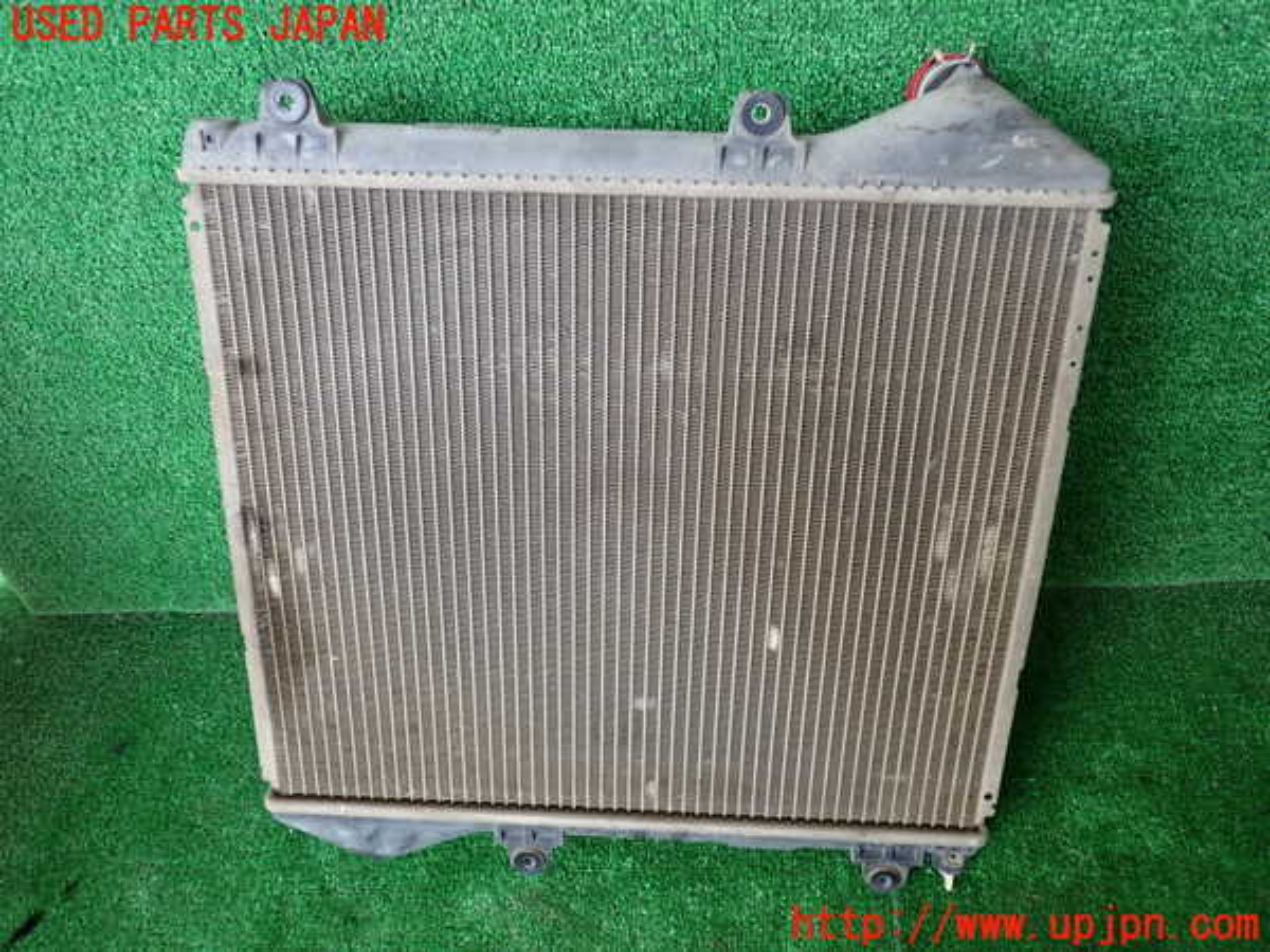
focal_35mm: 30
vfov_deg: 46.8
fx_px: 1101
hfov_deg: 60.0
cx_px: 635
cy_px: 476
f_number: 2.3
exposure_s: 1/60
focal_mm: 5.4
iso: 200
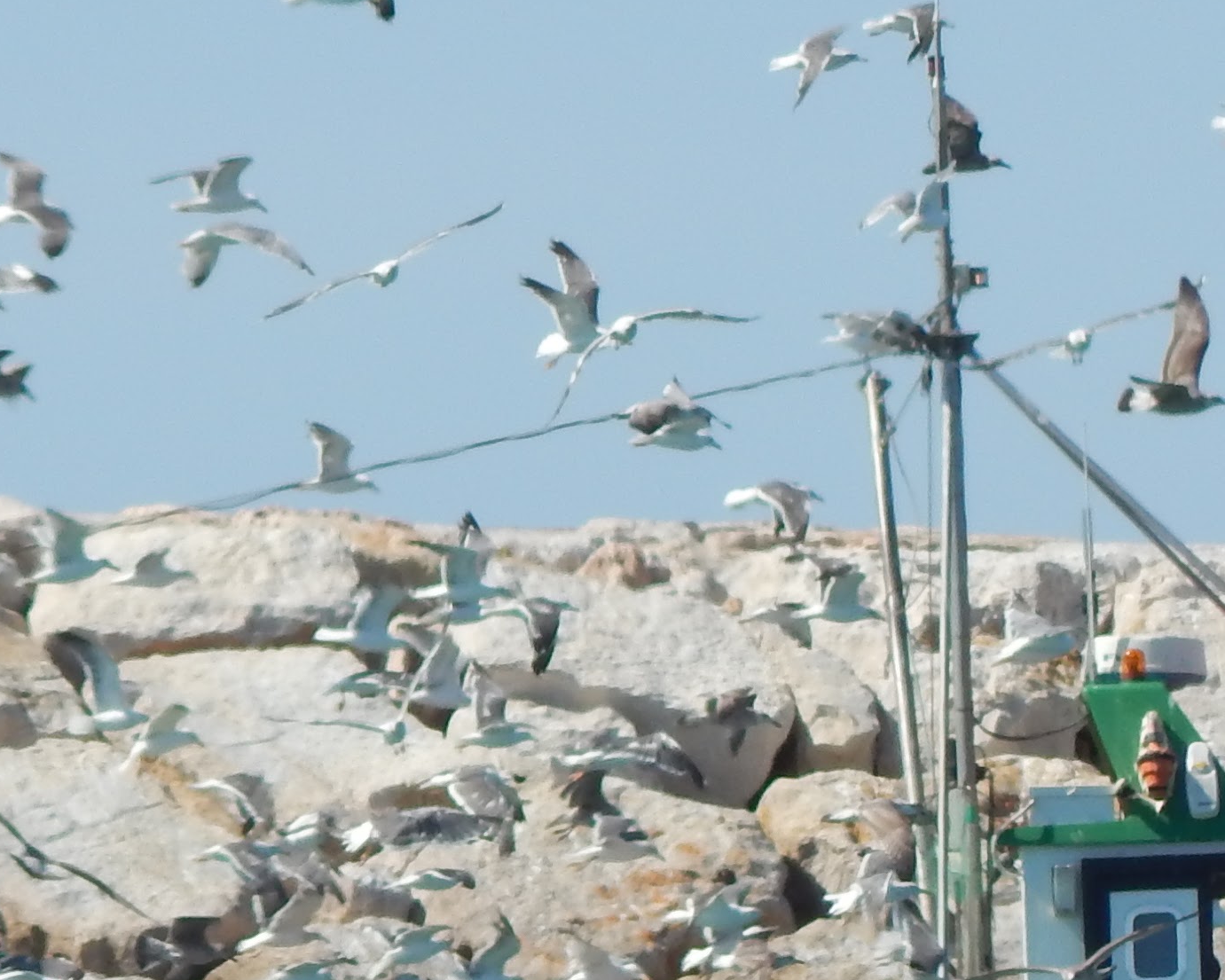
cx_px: 345
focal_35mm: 2199
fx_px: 79731
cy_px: 860
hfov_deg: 0.9
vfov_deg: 0.7
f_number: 5.8
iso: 125
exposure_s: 1/500
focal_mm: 120
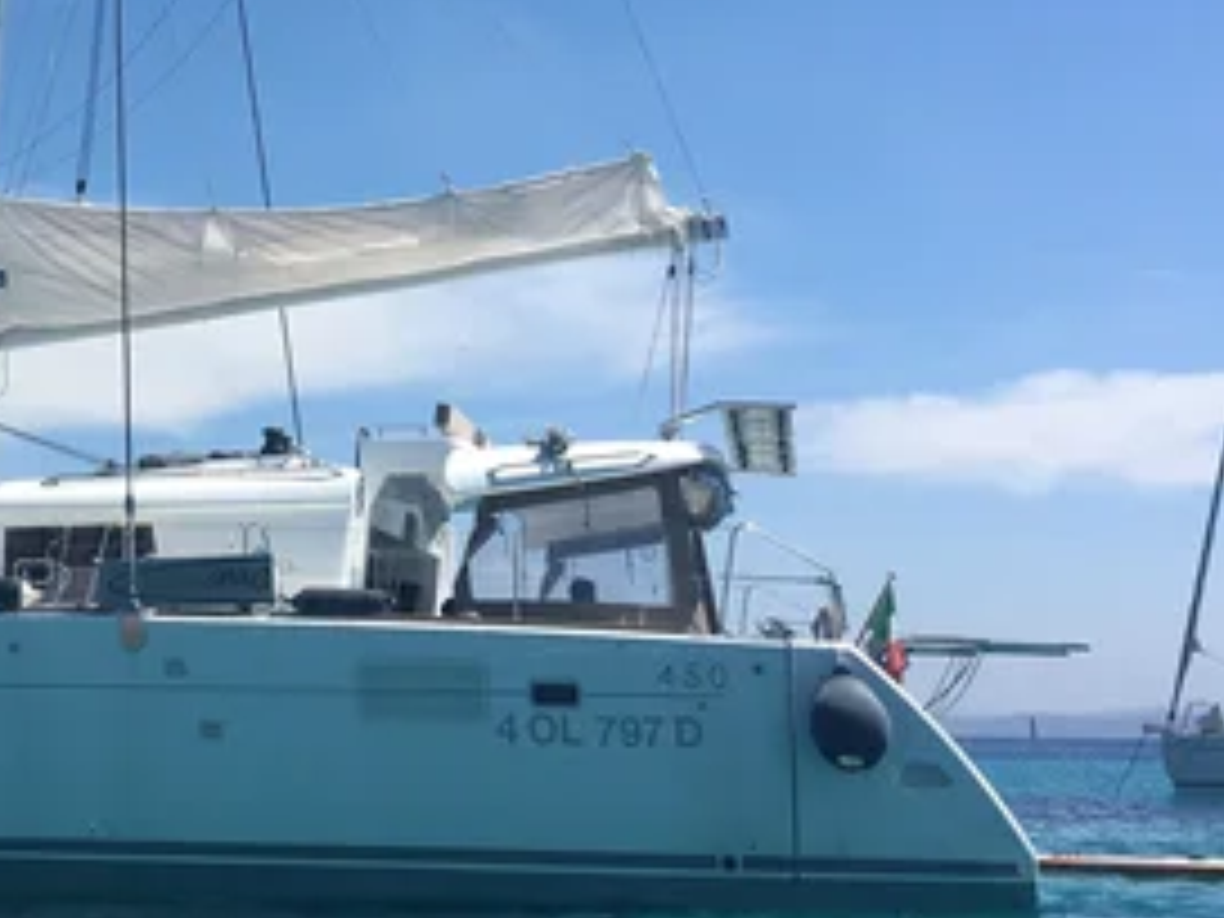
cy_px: 68
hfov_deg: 29.1
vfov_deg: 22.3
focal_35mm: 64
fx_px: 2263
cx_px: 130
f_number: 2.2
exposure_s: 1/2331
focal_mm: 4.15
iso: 25
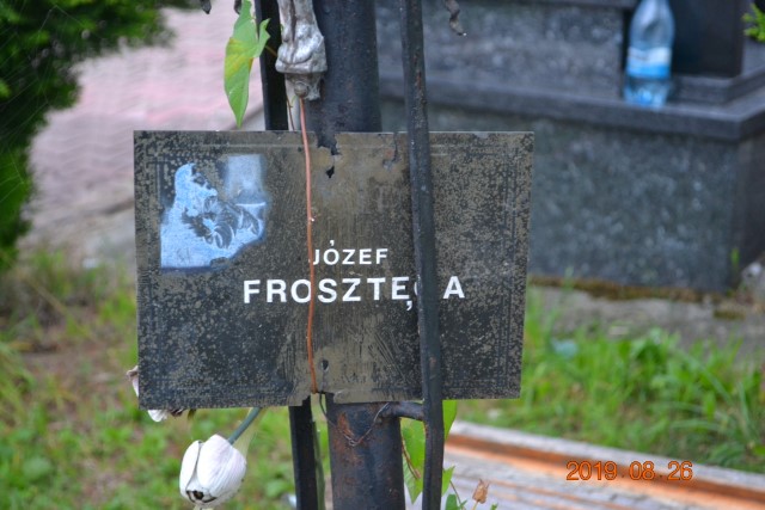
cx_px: 382
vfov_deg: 16.6
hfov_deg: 24.6
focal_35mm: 82
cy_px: 255
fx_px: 1753
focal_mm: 55
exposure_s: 1/60
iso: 1400
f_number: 5.6
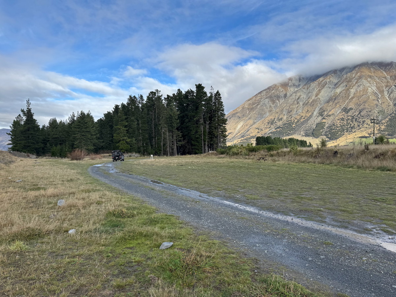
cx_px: 198
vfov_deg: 56.8
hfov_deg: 71.6
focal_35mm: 24
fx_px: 275
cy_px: 148
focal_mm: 6.76
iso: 80
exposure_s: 1/3096
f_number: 1.78
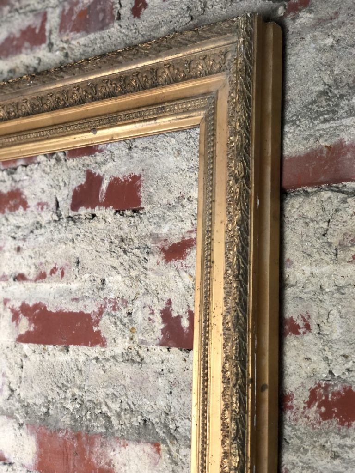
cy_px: 236
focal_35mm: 52
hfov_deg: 28.0
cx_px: 178
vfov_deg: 36.8
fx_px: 711
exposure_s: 1/50
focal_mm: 6
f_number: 2.4
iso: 80
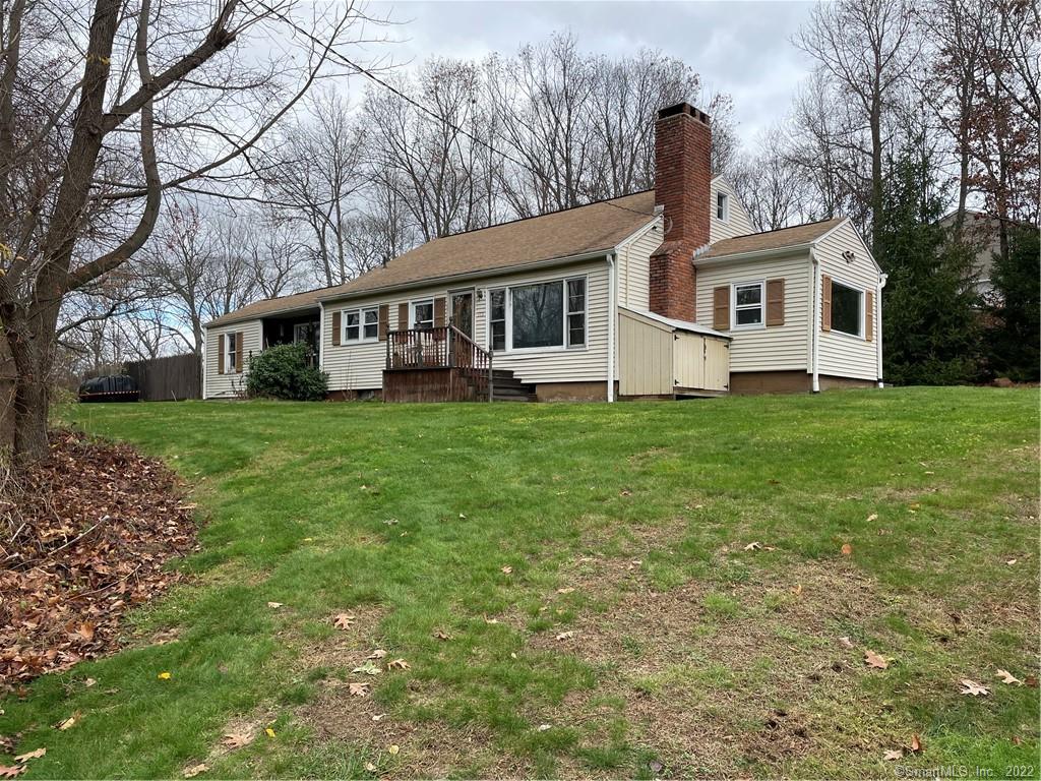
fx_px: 782
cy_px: 390
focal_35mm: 26
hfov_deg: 67.3
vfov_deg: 53.1
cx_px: 520
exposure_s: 1/924
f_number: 1.6
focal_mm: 4.2
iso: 50
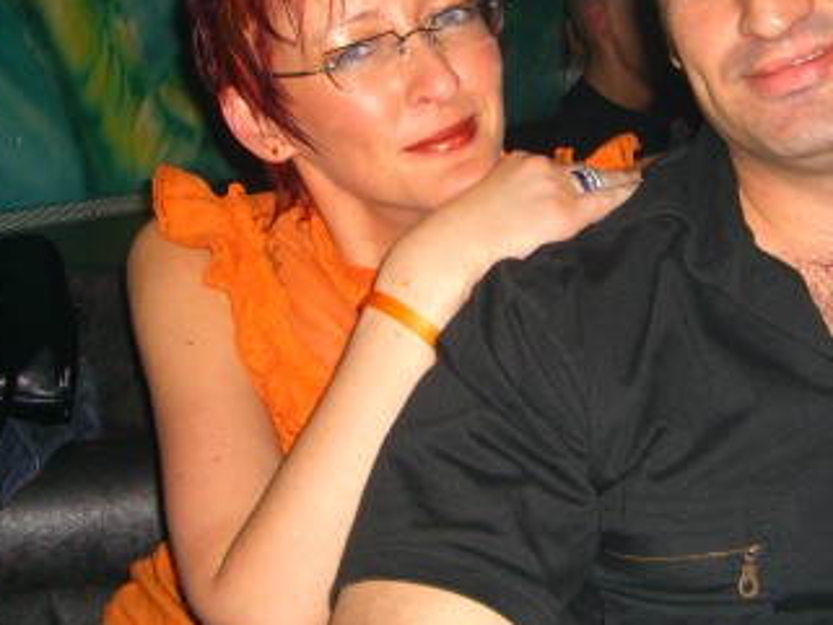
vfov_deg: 20.6
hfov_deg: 27.3
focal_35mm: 71
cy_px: 182
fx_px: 1709
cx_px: 532
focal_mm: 7.9
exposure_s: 1/60
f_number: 2.8
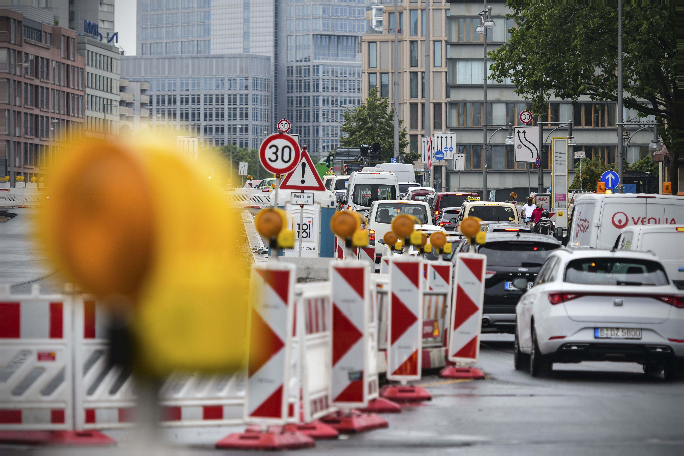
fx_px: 3705
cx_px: 342
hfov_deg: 10.5
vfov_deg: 7.0
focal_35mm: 195
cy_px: 228
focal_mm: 130
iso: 160
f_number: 3.2
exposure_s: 1/500
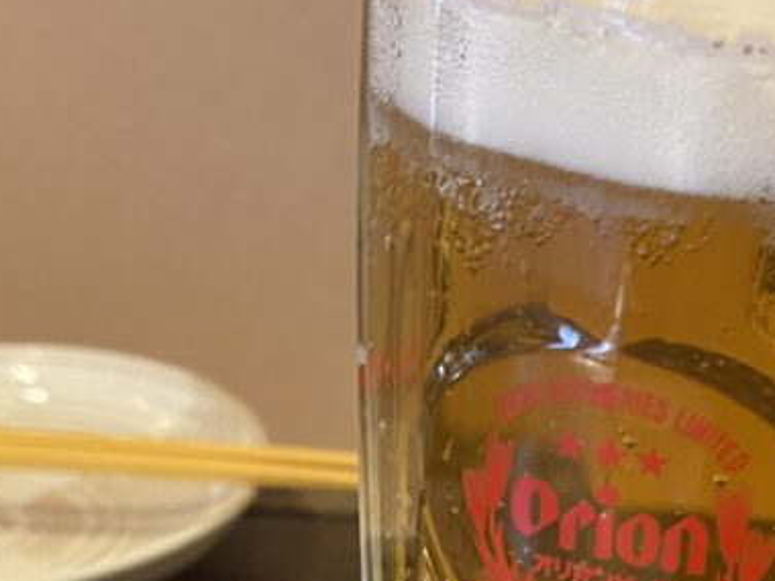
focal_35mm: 70
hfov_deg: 27.0
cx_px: 671
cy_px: 677
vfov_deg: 19.9
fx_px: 1567
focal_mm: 4.25
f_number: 1.8
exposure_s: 1/50
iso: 250
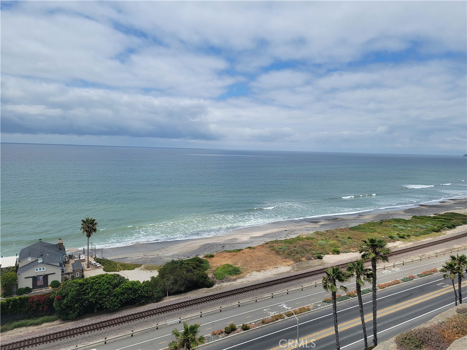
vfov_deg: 56.8
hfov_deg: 71.6
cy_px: 175
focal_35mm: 24
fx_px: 324
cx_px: 234
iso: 16
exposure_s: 1/1659
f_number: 1.8
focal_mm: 6.7
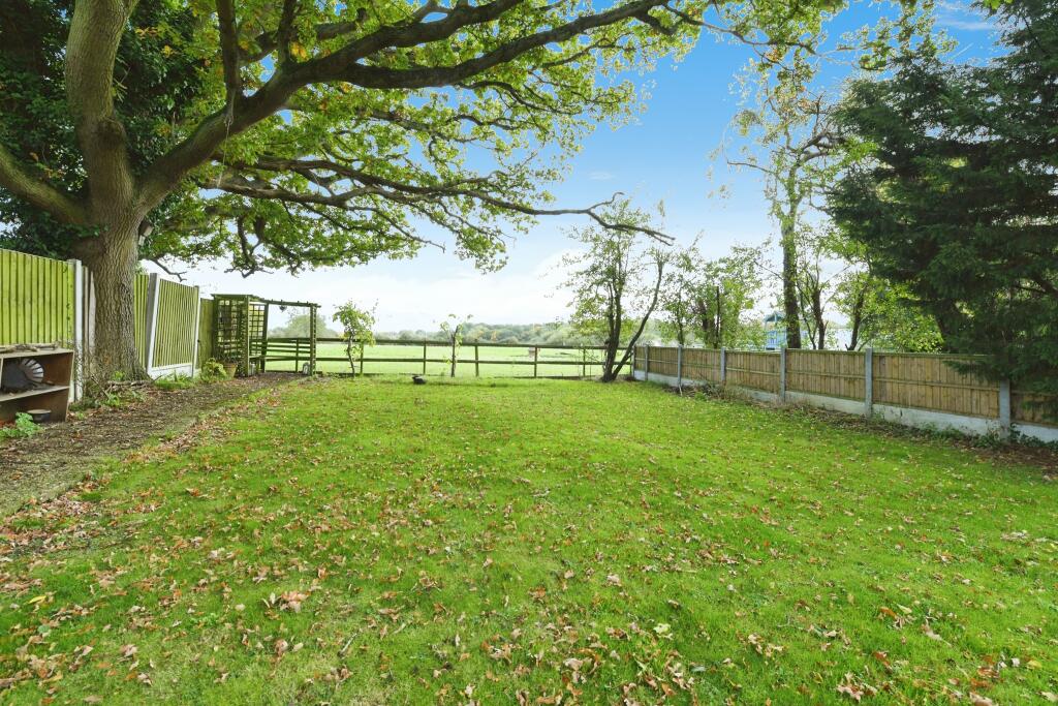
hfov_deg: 100.4
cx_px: 529
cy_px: 353
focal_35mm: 15
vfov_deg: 77.3
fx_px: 441
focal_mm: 15
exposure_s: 1/100
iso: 640
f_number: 10
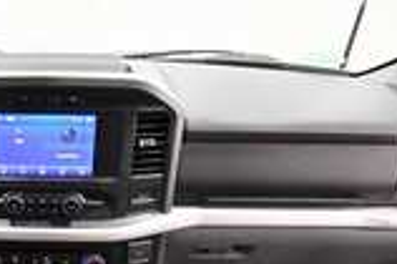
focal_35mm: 38
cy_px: 245
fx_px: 419
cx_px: 28
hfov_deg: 45.2
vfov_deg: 32.9
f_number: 4.5
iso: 3200
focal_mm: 10
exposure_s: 1/100
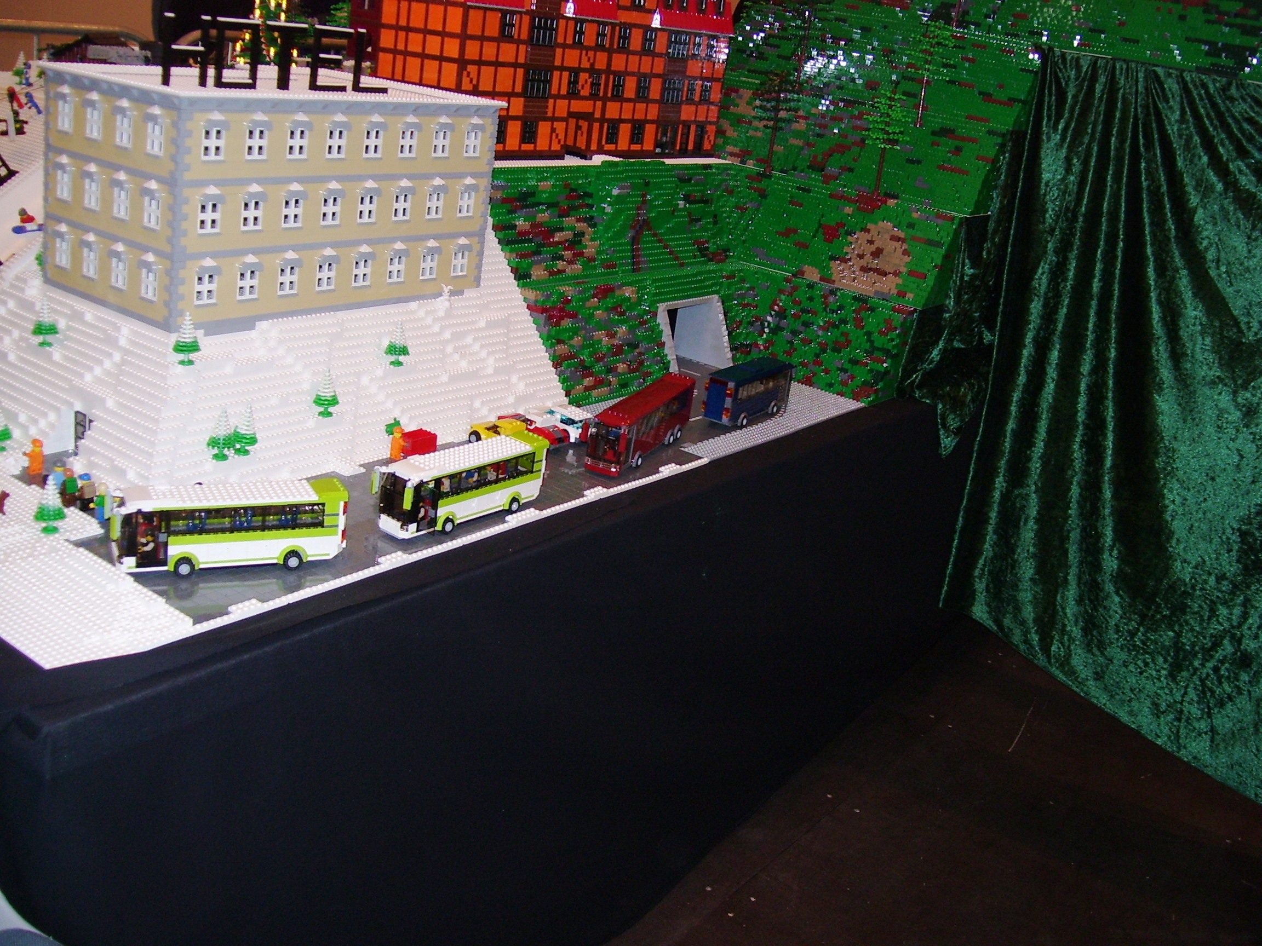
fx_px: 1312
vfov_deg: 39.7
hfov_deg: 51.4
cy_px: 473
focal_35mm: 36
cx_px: 631
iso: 80
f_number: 2.7
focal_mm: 6
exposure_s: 1/60
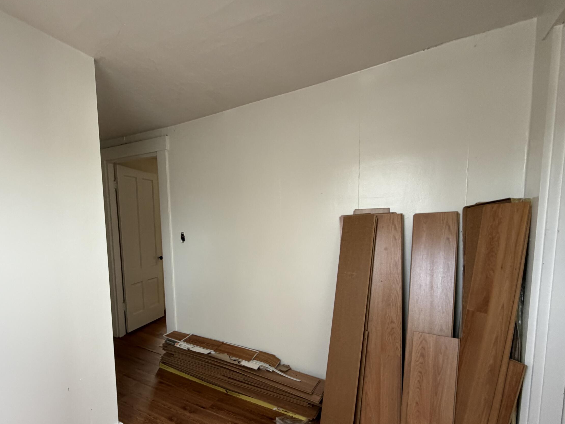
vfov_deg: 67.8
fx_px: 310
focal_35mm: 19
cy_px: 260
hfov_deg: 82.4
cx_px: 199
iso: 320
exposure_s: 1/118
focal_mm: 2.22
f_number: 2.2
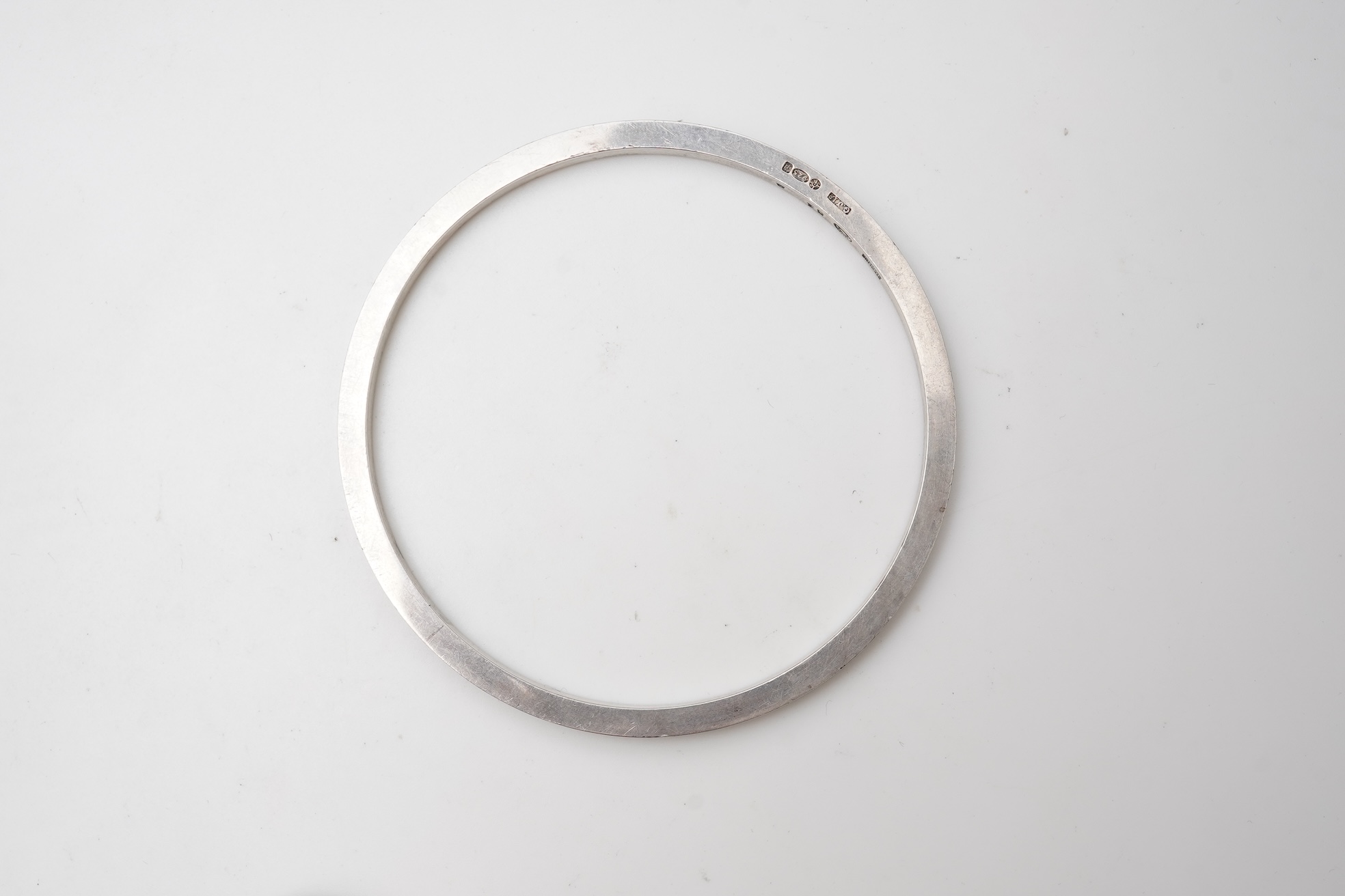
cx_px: 672
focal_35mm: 45
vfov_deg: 29.9
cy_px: 448
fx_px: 1681
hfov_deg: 43.6
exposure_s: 1/125
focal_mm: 30
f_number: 18
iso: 400
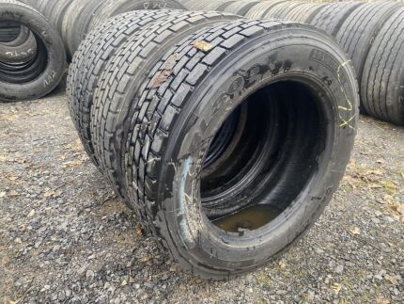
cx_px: 202
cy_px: 152
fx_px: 304
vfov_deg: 53.1
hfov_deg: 67.3
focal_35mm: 26
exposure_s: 1/106
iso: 125
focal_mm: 4.25
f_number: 1.8
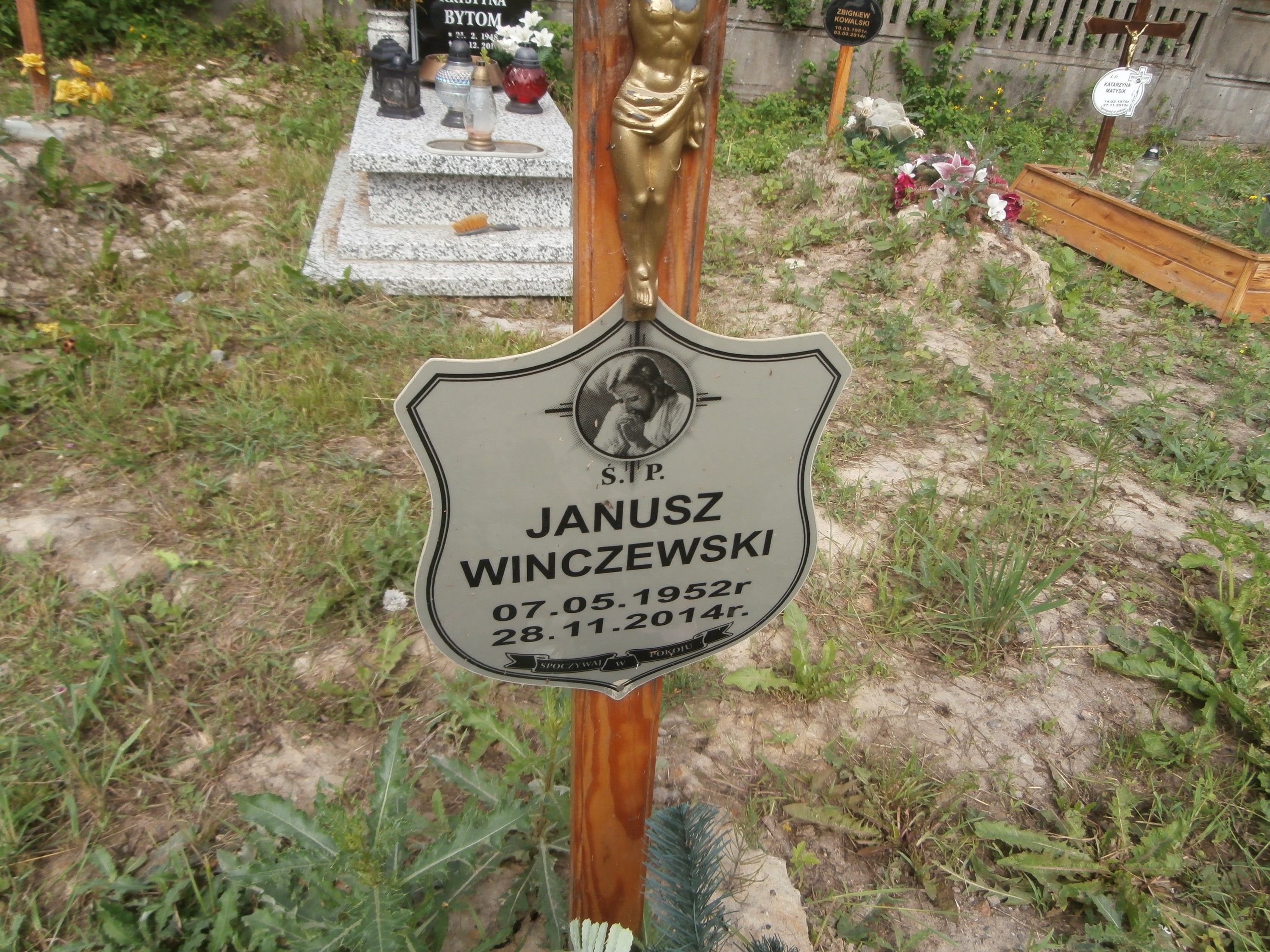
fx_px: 880
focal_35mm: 24
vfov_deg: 56.8
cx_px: 635
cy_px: 476
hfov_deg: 71.6
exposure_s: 1/800
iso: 100
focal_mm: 4.2
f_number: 3
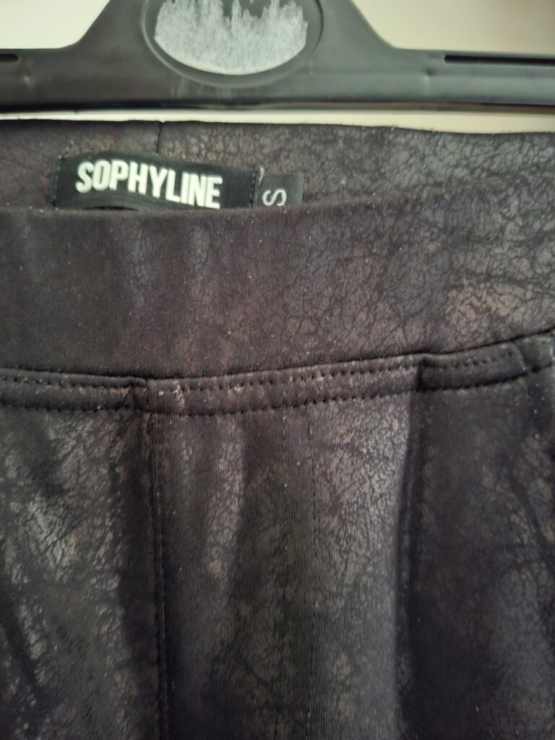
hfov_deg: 58.9
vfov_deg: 73.9
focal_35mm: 23
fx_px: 492
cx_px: 278
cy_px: 370
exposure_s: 1/11
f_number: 1.8
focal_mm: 5.54
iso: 1250
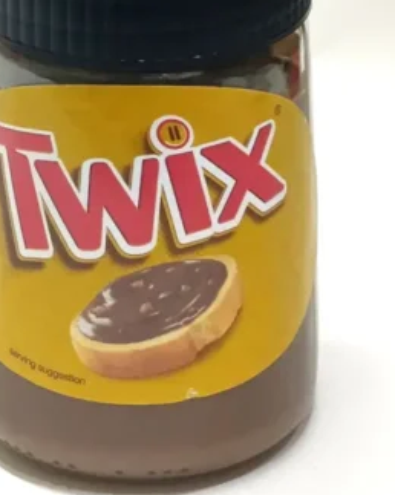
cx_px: 133
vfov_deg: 48.2
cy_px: 159
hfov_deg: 39.6
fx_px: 541
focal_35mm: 37
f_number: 1.6
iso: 800
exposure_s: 1/100
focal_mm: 6.14
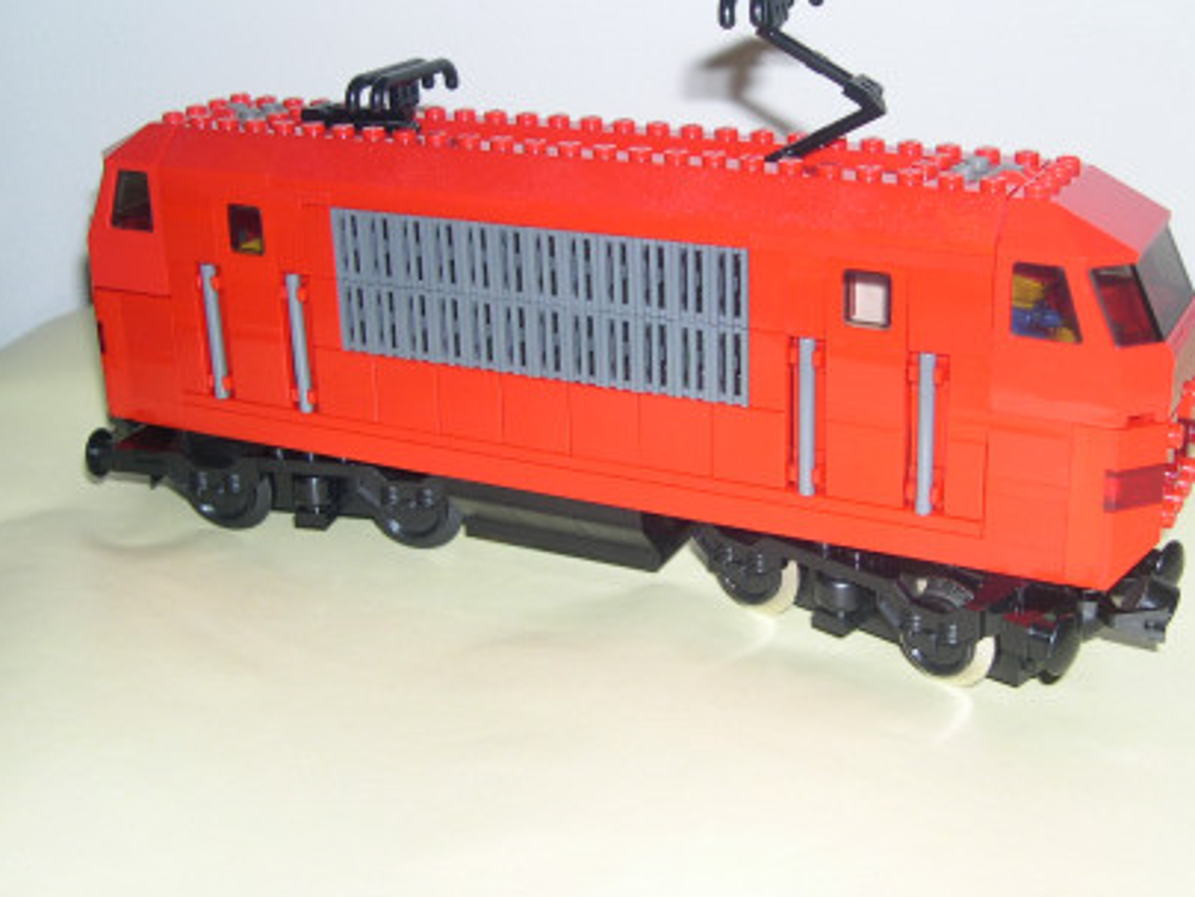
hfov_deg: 38.1
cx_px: 698
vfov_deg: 29.1
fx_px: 1727
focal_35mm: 50
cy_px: 398
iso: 100
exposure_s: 1/60
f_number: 2.8
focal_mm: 8
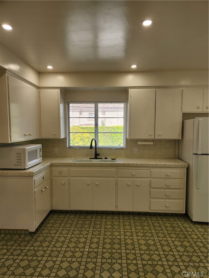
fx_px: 185
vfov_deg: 73.9
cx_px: 104
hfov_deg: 58.9
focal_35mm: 23
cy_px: 139
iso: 20
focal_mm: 5.4
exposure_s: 1/123
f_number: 1.8
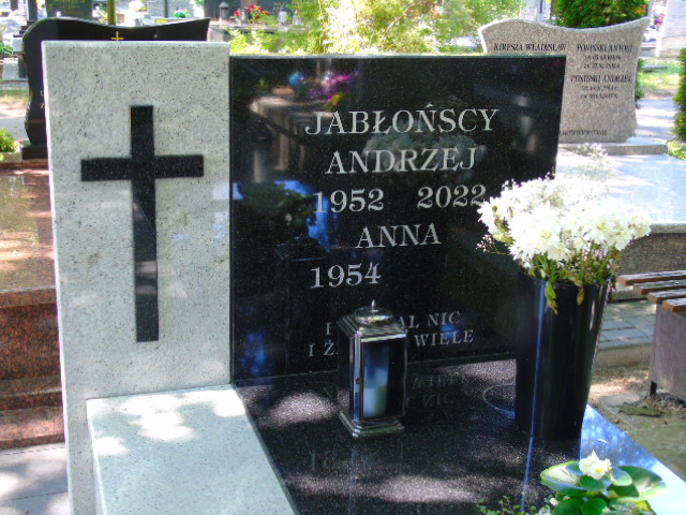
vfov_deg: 31.5
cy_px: 258
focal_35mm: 46
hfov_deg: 41.2
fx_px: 912
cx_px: 343
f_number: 4.1
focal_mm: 8.2
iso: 200
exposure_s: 1/30
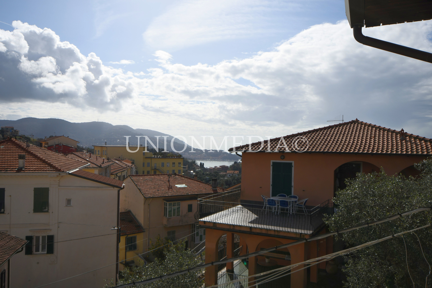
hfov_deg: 61.9
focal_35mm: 30
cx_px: 216
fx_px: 360
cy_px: 144
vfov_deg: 43.6
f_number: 8
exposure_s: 1/640
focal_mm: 20
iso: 125
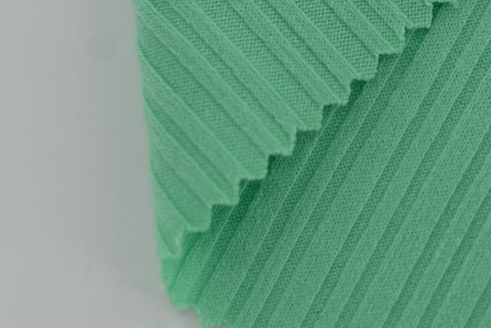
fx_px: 2306
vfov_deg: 8.1
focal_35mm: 169
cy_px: -11
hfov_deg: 12.0
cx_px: 516
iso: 100
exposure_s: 1/200
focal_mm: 50
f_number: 3.5
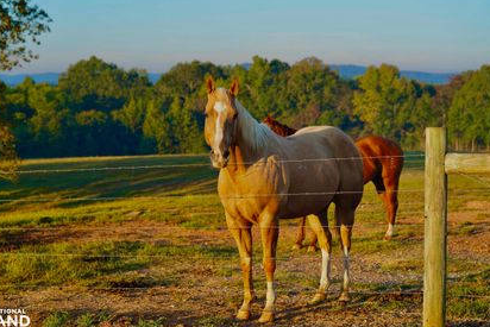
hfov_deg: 27.7
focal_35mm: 73
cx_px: 238
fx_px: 994
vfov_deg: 18.7
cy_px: 165
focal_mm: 70
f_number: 4.5
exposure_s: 1/200
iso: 100
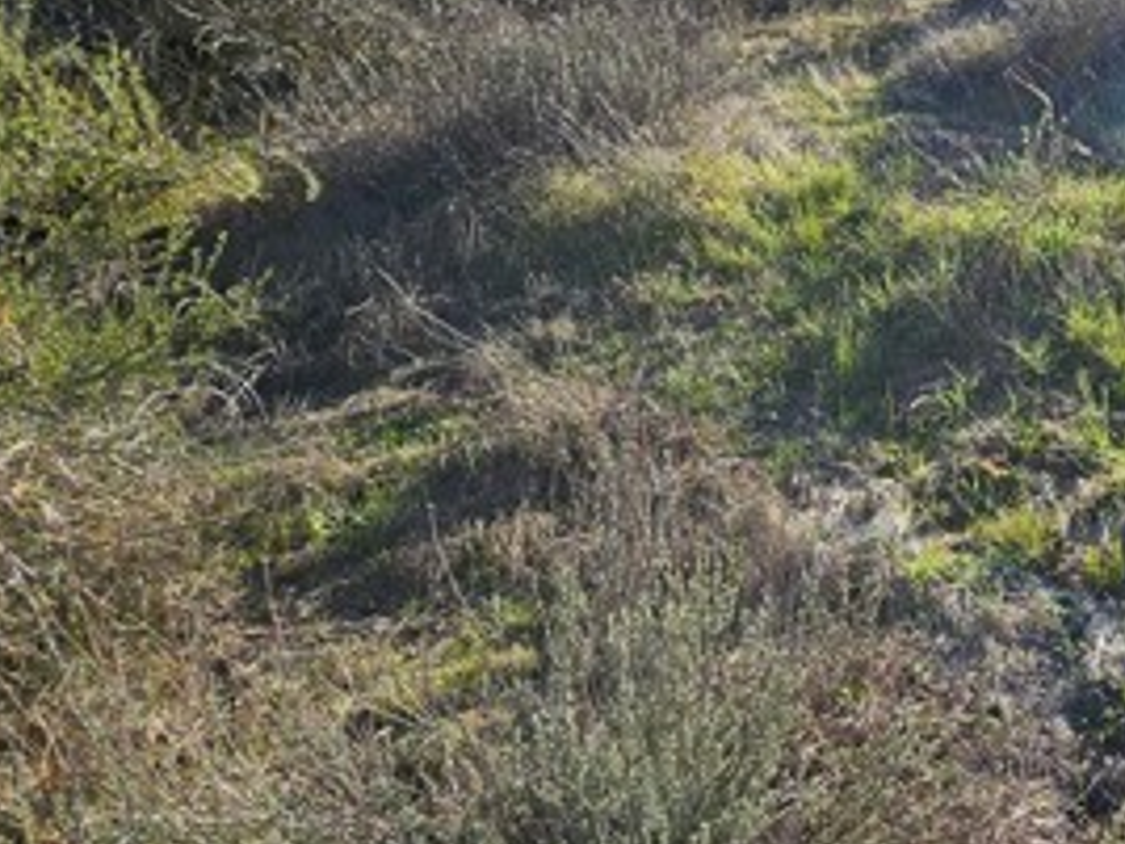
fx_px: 1007
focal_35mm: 31
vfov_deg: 45.4
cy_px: 391
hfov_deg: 47.2
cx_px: 1154
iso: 50
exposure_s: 1/1199
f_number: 2.2
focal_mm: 2.2
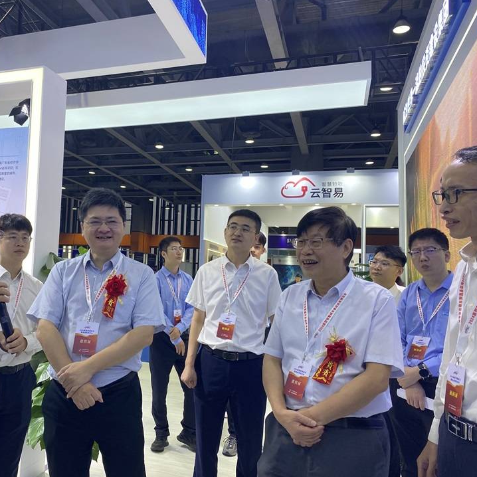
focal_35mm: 32
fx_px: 499
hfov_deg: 50.1
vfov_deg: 51.1
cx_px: 156
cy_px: 237
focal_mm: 4.25
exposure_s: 1/120
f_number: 1.8
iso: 50
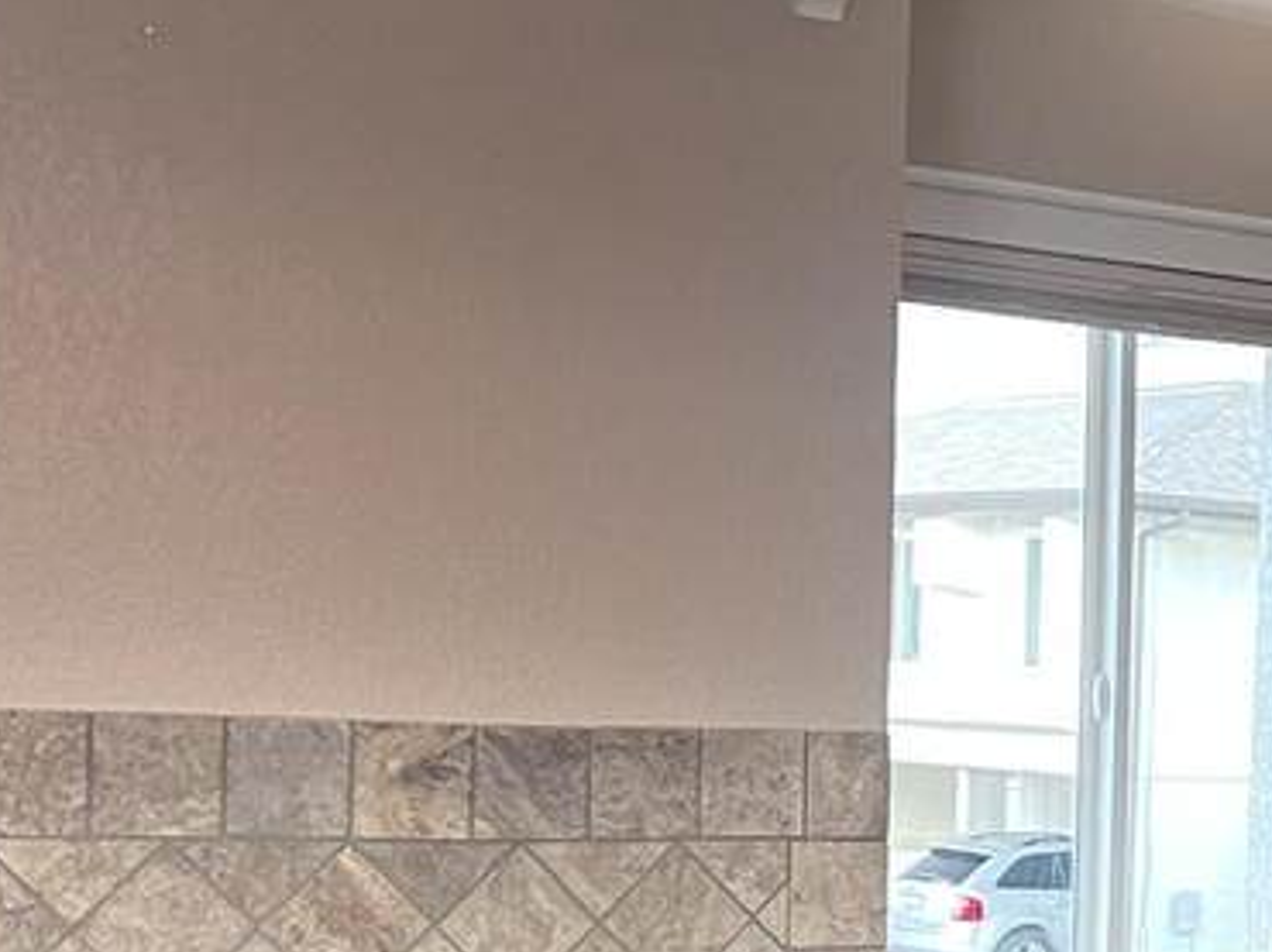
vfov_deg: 16.2
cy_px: 818
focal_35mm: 90
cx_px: 1657
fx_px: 3305
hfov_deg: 20.0
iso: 400
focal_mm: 5.7
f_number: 1.5
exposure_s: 1/60
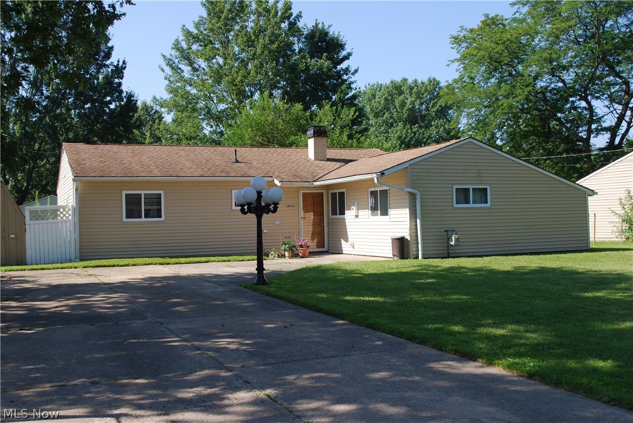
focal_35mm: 39
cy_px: 212
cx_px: 316
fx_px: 686
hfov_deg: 49.5
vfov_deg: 34.3
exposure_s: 1/160
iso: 100
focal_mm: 26
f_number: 6.3
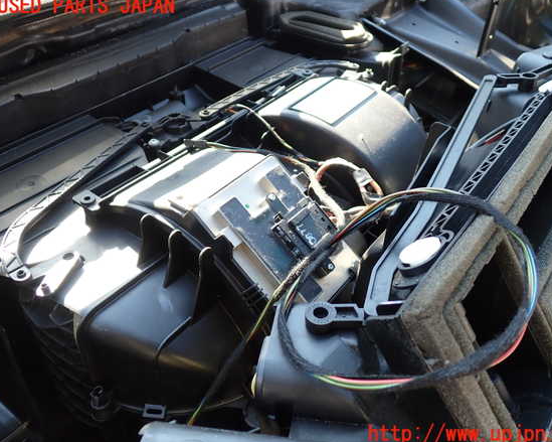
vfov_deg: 45.8
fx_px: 523
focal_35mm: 32
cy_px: 220
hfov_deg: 55.6
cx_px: 294
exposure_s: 1/80
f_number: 2.3
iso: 100
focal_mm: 5.4
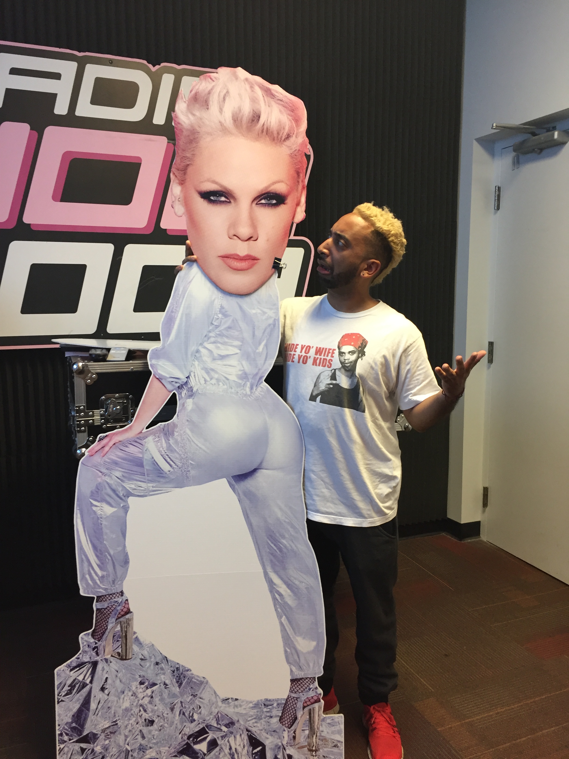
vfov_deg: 61.7
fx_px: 636
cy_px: 380
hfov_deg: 48.2
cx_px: 284
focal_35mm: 29
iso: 100
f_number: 2.2
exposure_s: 1/30
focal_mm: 4.15
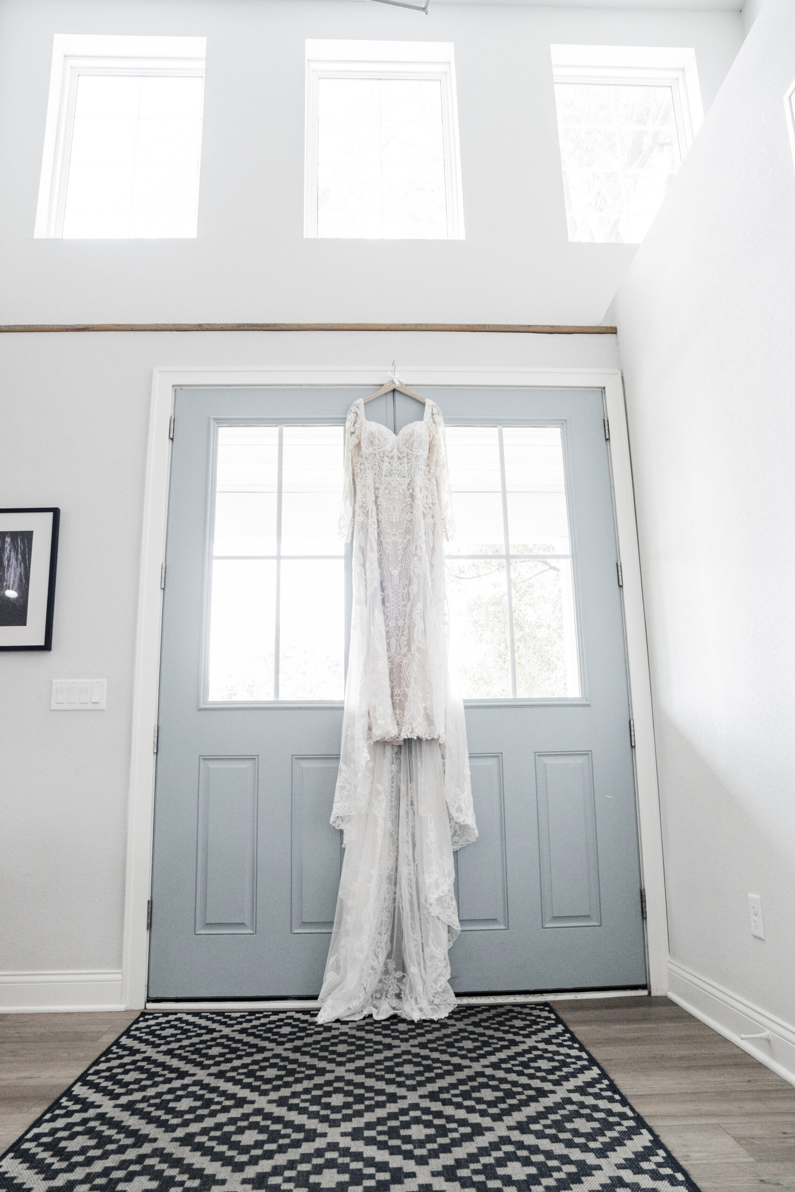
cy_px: 596
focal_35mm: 24
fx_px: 795
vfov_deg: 73.7
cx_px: 398
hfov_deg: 53.1
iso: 5000
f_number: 5.6
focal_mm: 24
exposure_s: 1/200
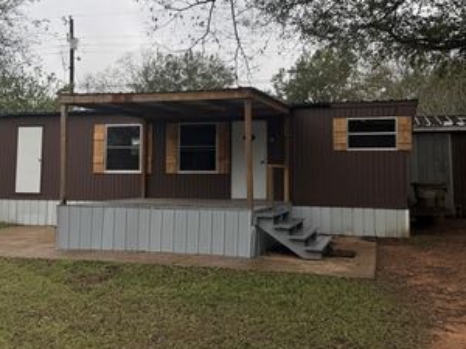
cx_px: 213
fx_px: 538
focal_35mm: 40
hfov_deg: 46.7
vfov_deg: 35.8
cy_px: 136
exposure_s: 1/1597
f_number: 1.78
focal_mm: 6.76
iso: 80
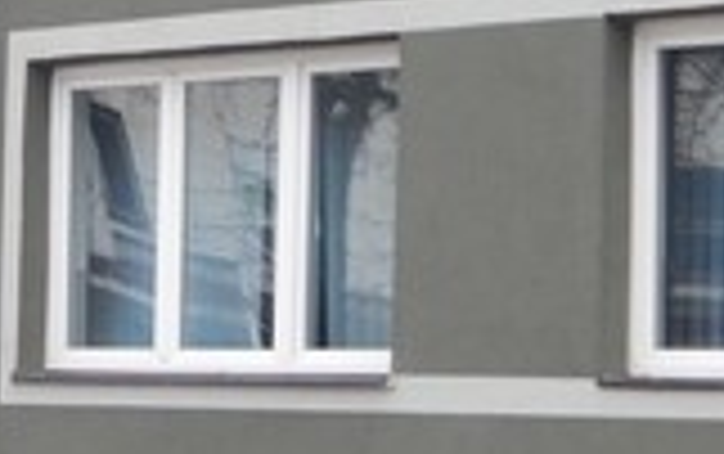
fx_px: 4484
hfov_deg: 9.1
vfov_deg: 5.8
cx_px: -216
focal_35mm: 227
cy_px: 20
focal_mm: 12.3
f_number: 4.1
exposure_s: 1/50
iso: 125
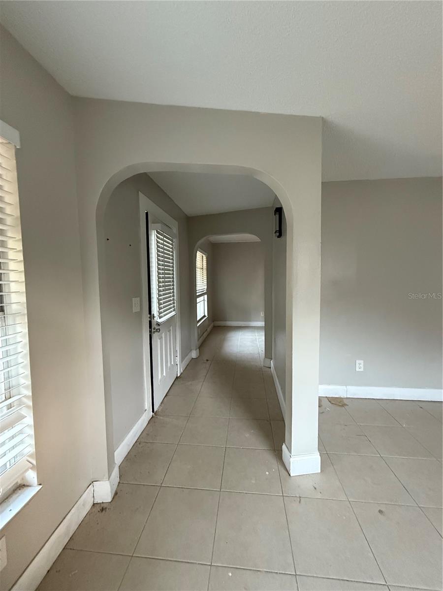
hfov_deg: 85.7
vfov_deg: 102.1
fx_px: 239
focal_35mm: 14
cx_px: 222
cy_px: 296
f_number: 2.2
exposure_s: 1/60
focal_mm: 2.22
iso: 800
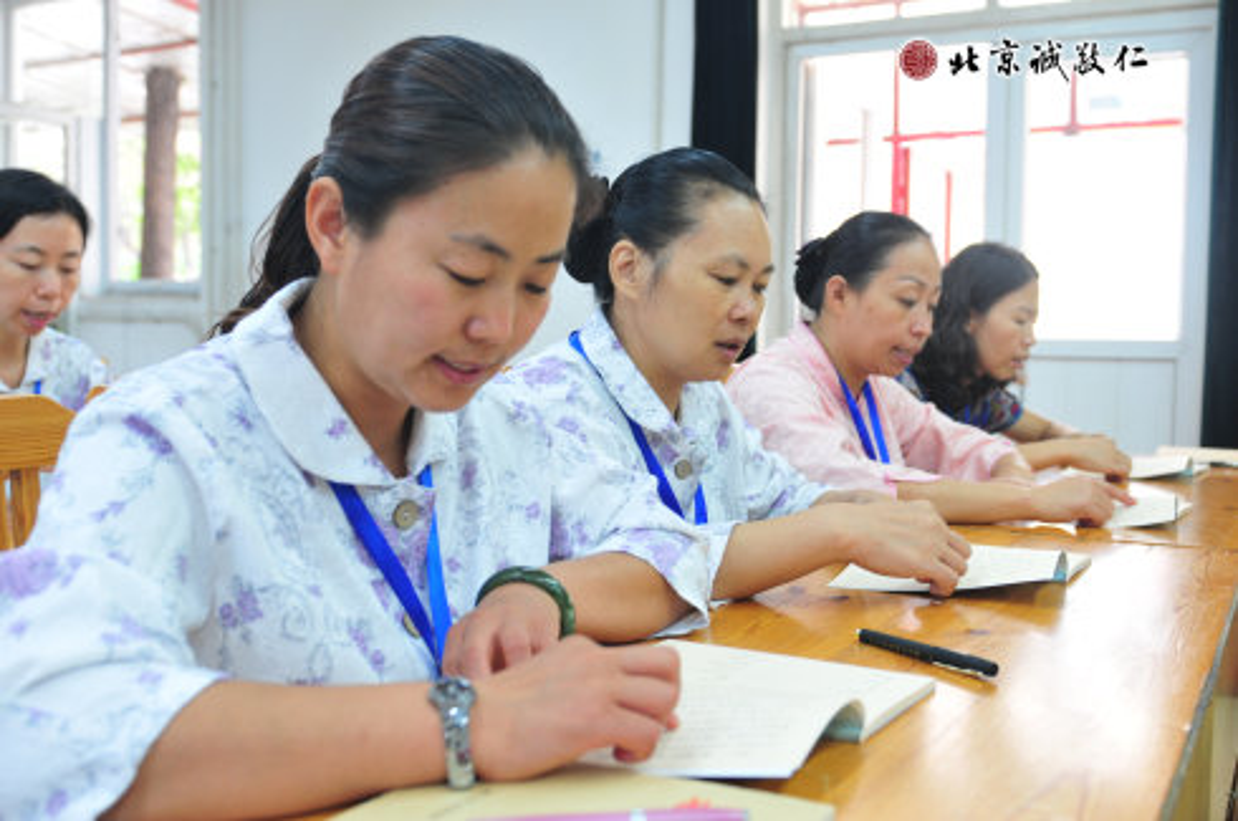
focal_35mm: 36
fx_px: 1236
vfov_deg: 36.8
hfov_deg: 53.2
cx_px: 619
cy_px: 410
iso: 200
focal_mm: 24
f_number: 3.2
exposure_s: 1/30
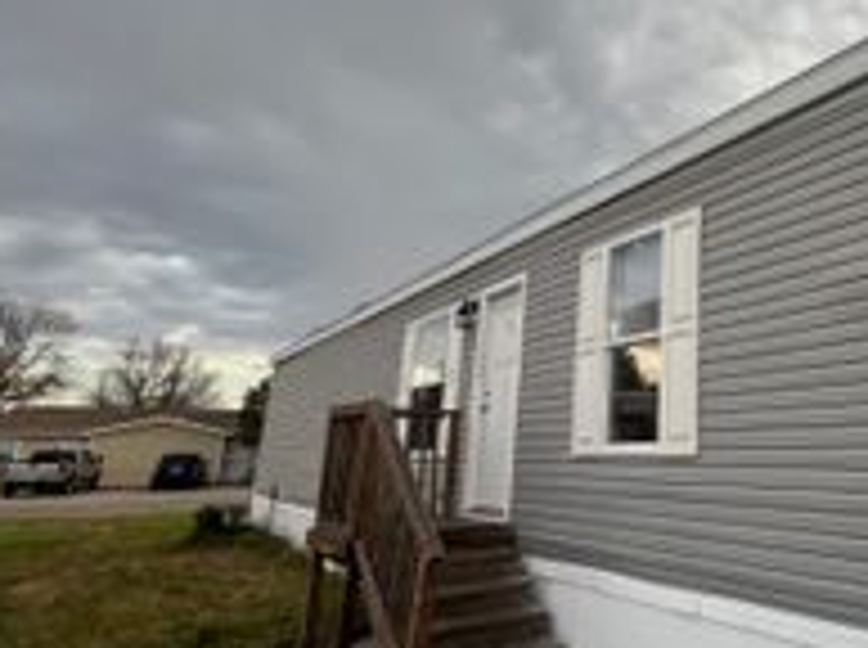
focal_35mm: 27
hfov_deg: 56.8
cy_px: 274
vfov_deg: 51.0
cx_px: 774
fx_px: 676
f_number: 1.8
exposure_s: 1/150
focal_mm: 1.57
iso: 32
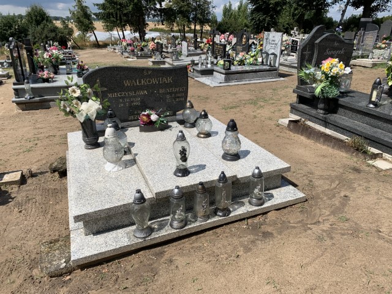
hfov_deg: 67.3
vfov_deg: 53.1
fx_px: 294
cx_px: 196
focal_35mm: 26
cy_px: 147
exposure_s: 1/2755
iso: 25
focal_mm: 4.25
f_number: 1.8
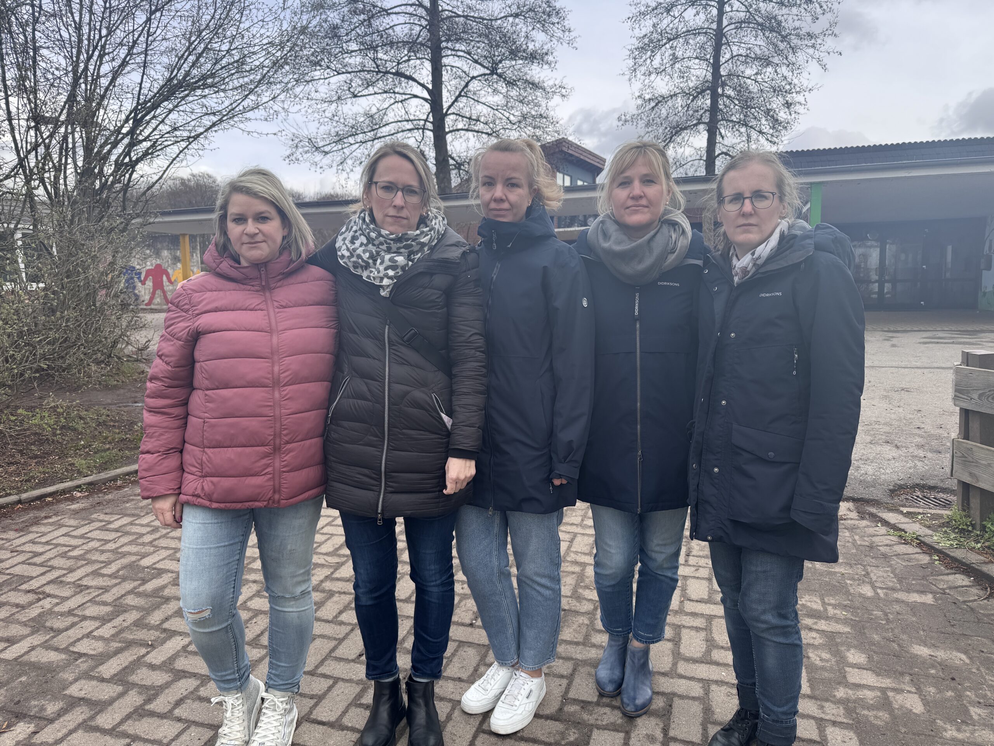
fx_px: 689
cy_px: 373
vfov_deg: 56.8
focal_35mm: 24
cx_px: 497
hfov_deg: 71.6
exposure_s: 1/938
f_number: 1.78
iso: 80
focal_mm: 6.76
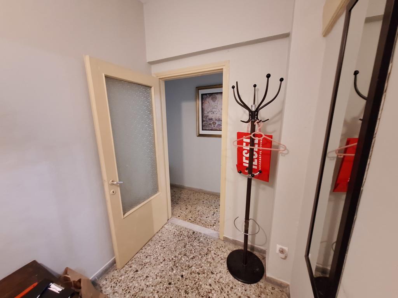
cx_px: 199
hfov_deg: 106.2
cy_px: 149
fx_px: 149
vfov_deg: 89.9
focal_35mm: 13
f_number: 2.2
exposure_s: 1/14
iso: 800
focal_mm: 1.74
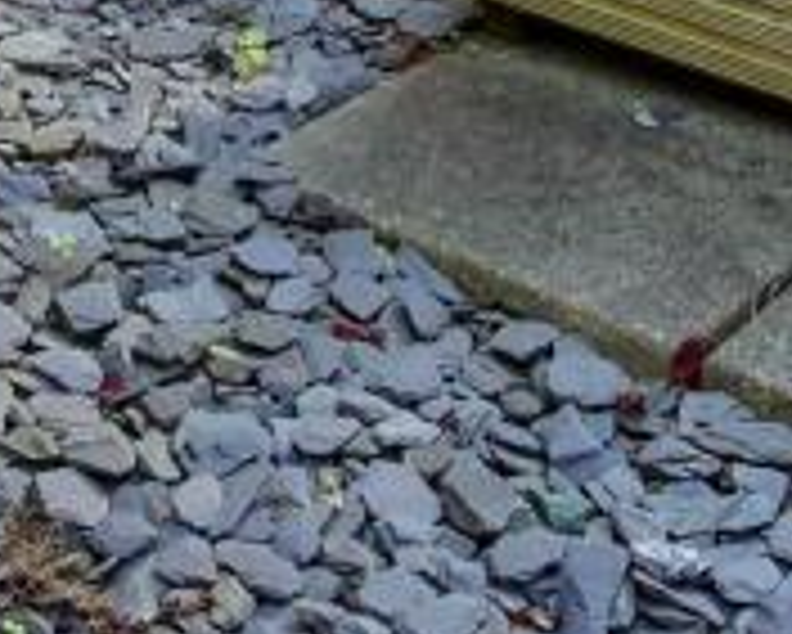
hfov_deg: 23.2
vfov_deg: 13.6
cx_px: 292
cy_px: -893
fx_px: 1923
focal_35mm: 82
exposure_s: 1/40
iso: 250
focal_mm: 10
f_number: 8
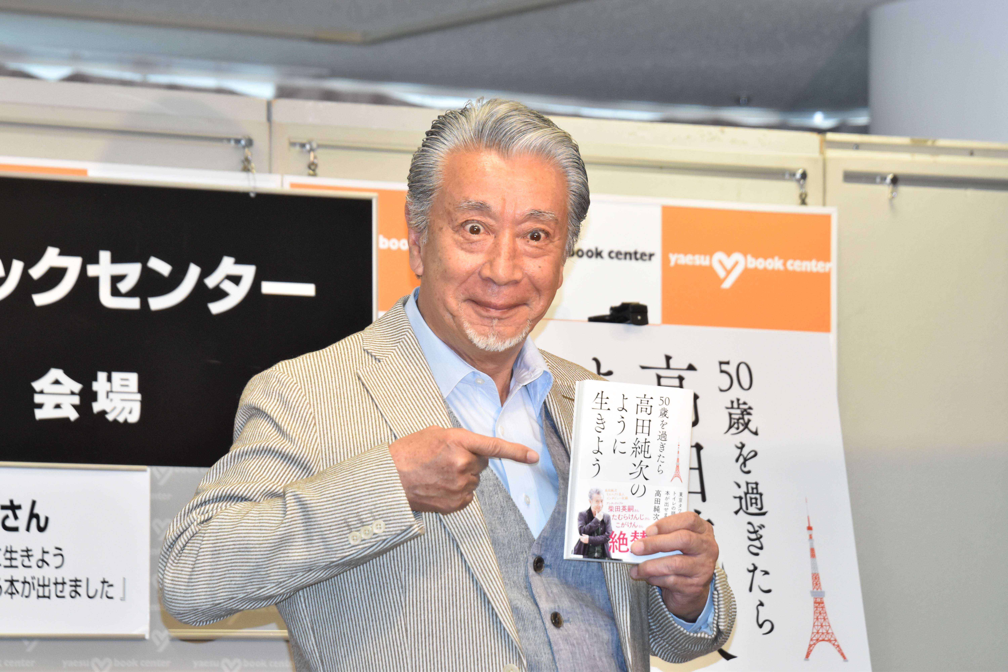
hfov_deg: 9.5
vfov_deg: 6.3
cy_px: 336
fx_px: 6090
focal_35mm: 218
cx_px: 504
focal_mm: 145
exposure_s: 1/200
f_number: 7.1
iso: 2000
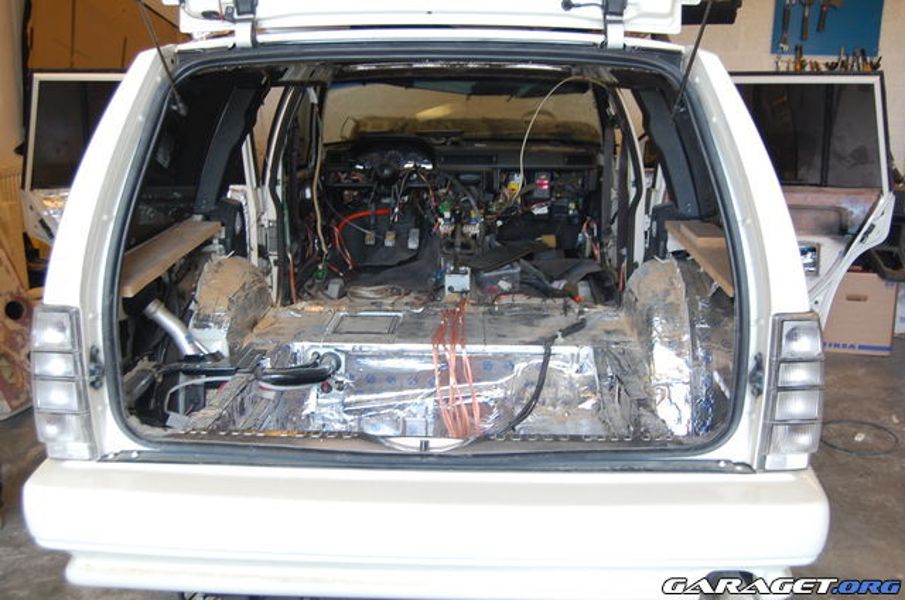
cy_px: 300
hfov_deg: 53.2
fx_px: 903
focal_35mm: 36
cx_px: 452
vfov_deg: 36.7
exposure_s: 1/30
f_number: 4
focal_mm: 24
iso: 400
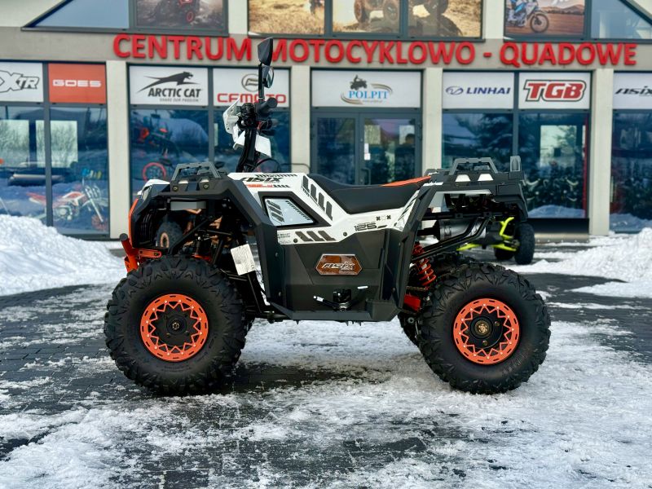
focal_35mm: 48
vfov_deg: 30.3
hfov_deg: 39.7
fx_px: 904
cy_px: 244
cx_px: 326
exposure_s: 1/3378
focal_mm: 6.76
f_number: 1.78
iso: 80
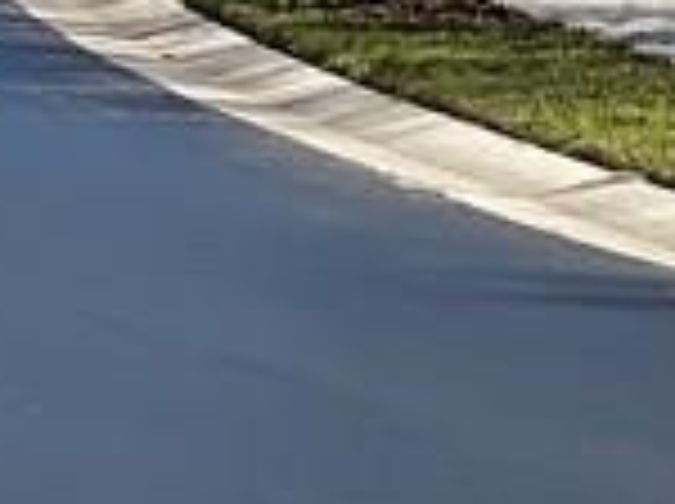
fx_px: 6911
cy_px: -986
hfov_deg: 5.2
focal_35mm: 355
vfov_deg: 4.0
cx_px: -1508
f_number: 2
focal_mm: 6
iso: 20
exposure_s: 1/1453
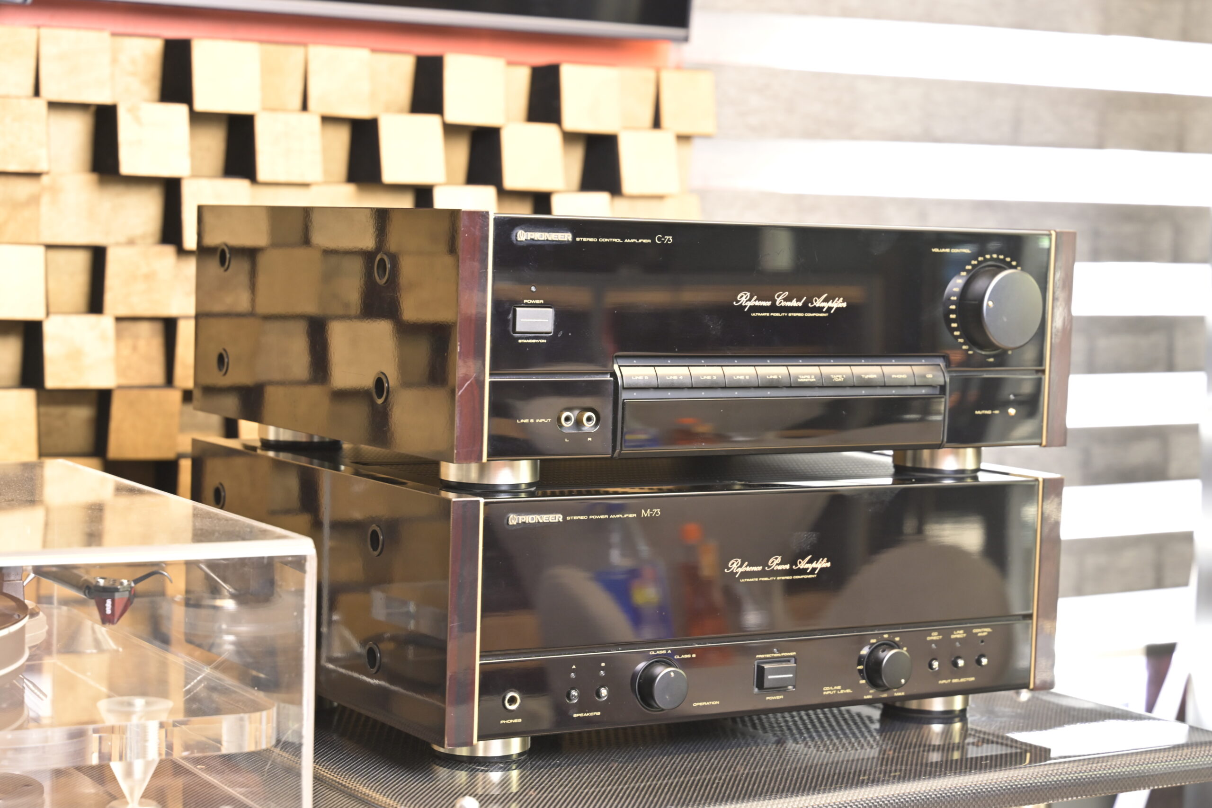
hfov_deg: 29.7
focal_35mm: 68
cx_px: 606
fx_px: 2289
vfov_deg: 20.0
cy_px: 404
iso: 1600
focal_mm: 68
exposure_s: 1/15
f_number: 5.6
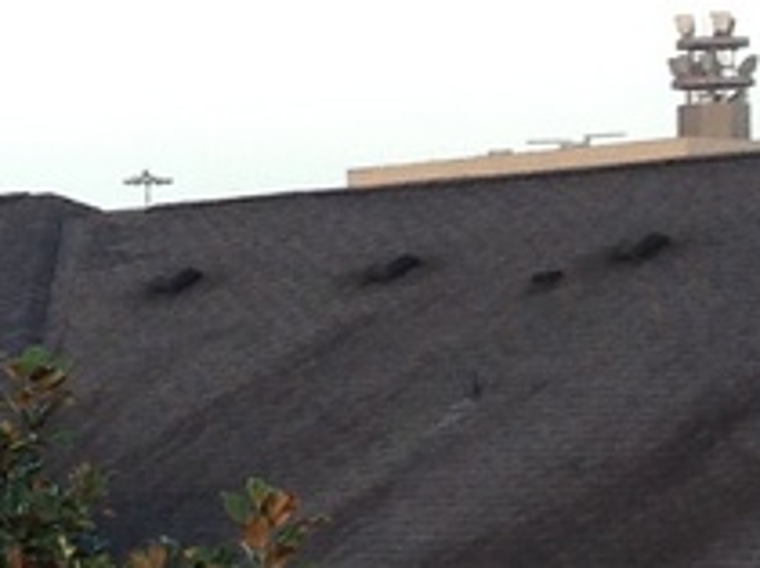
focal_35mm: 267
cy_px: 402
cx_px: -872
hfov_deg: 7.1
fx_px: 5855
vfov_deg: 5.6
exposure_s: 1/294
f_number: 2.4
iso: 50
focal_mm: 4.28
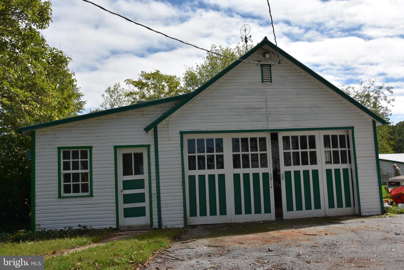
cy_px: 135
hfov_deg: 57.2
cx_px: 202
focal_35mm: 33
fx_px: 370
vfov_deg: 40.0
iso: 100
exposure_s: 1/250
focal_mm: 22
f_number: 10
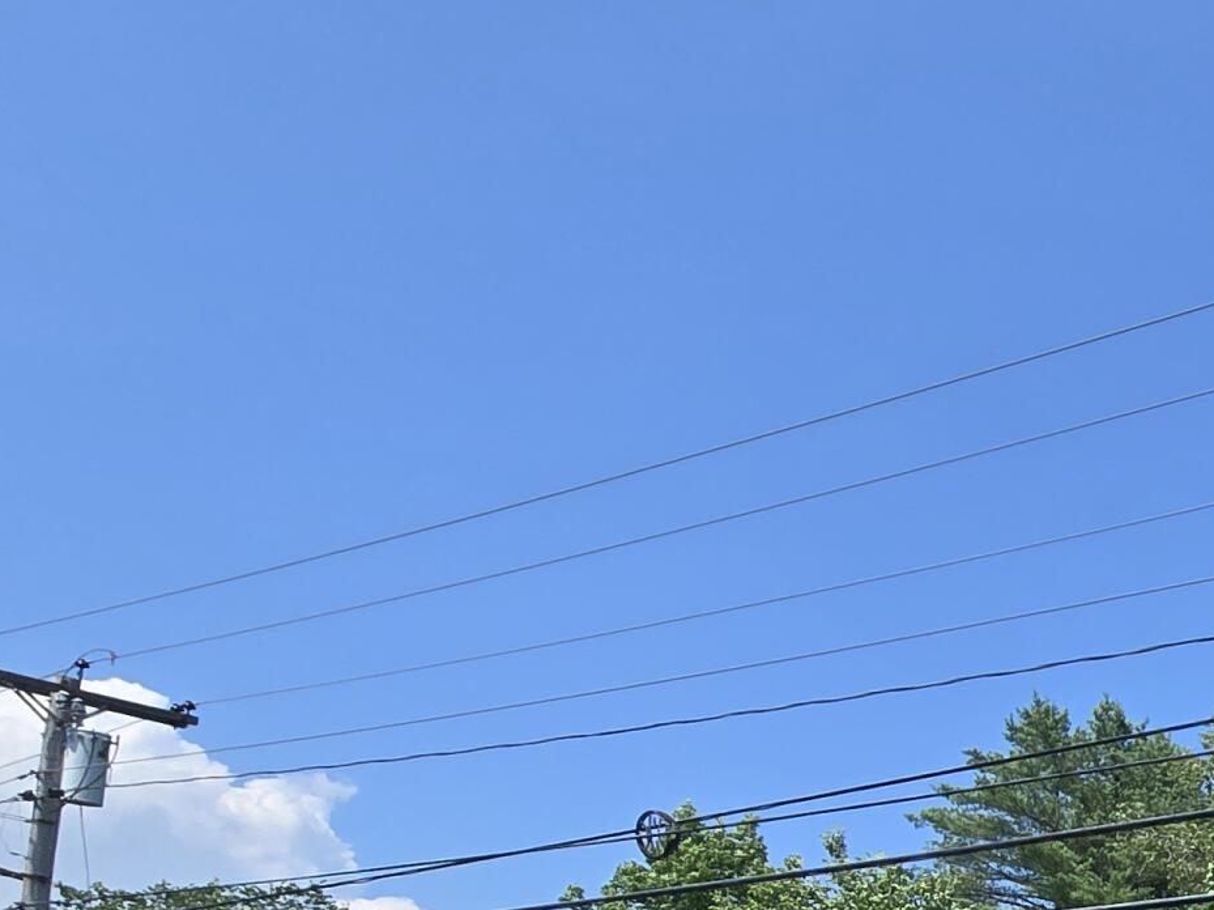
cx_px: 1726
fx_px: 1472
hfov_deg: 30.4
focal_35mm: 42
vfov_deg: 29.6
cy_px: 1084
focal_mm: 2.2
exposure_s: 1/1941
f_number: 2.2
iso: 50
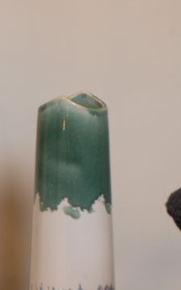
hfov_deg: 2.9
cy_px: -56
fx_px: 3603
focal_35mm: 457
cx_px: 235
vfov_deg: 4.6
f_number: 11
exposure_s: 1/3
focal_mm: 90
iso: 100
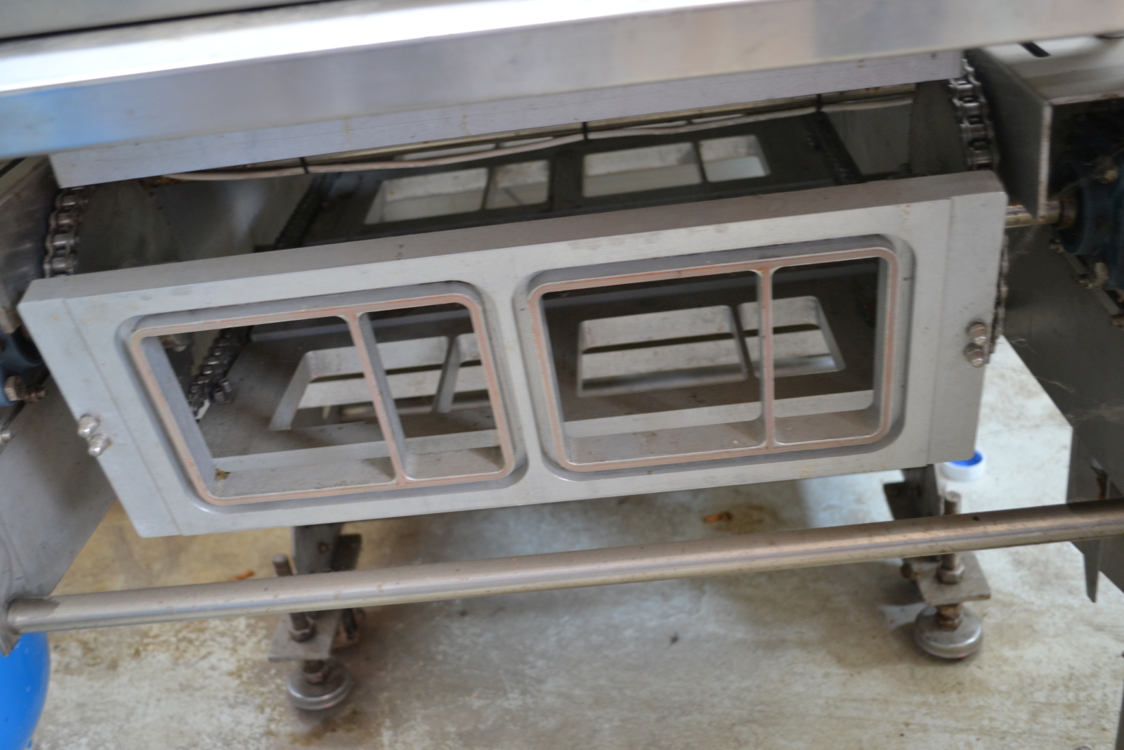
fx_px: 1124
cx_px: 562
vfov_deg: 36.9
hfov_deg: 53.1
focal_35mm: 36
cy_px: 375
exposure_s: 1/30
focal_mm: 24
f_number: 4
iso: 400
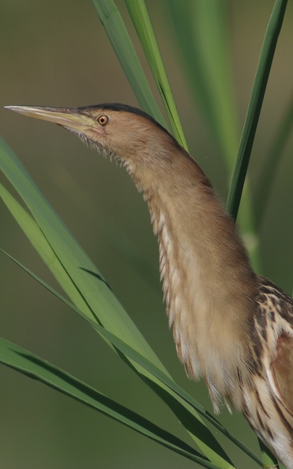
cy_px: 347
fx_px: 13150
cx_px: 225
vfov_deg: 2.0
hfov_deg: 1.3
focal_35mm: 1030
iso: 320
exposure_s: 1/1600
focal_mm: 400
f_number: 8
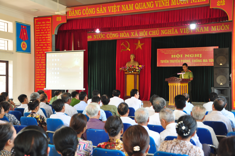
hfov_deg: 41.2
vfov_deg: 28.0
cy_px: 78
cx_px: 118
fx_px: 313
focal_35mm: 48
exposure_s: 1/30
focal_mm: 32
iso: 400
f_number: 4.2
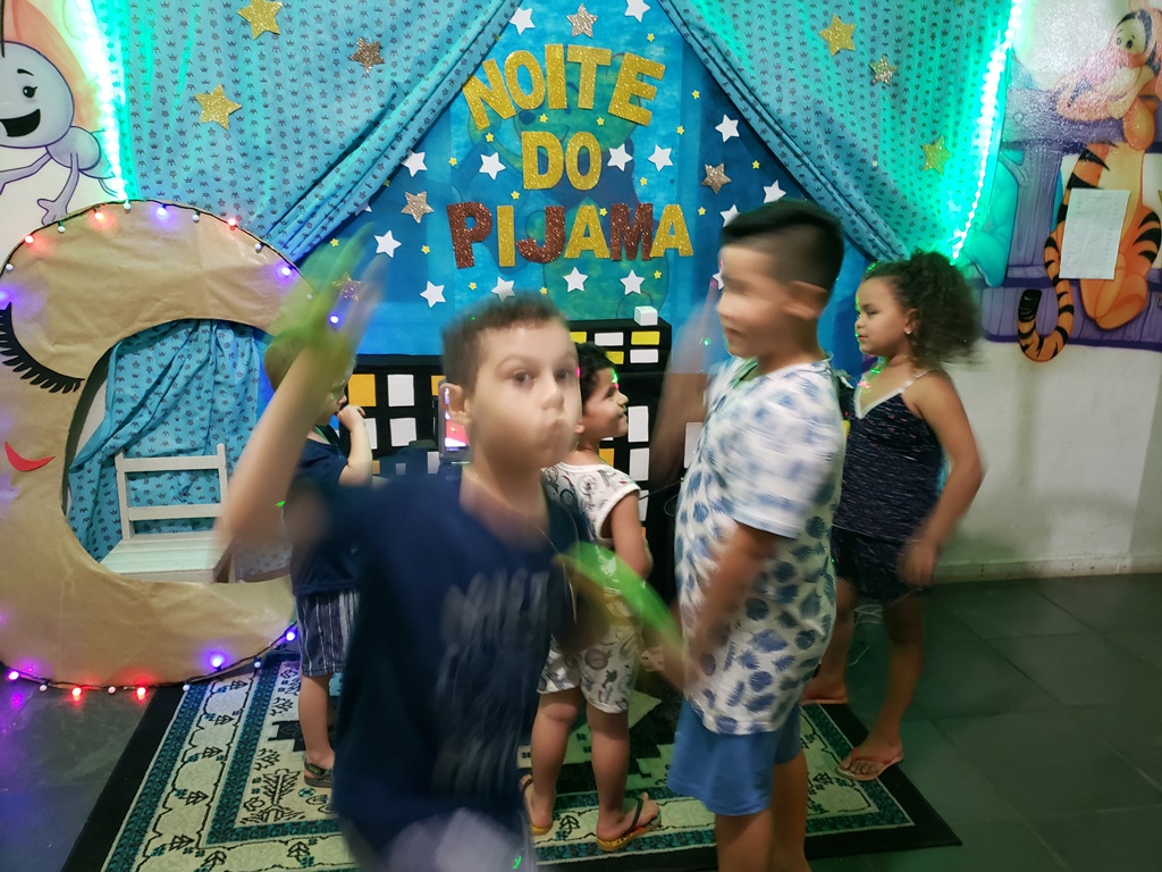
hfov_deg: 67.3
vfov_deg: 53.1
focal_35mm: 26
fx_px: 873
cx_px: 581
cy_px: 436
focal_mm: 4.3
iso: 320
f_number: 1.5
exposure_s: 1/10
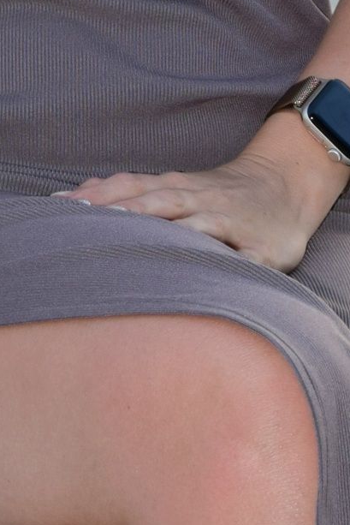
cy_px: -146
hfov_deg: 5.0
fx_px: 3993
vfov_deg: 7.4
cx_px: 64
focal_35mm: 274
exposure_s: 1/125
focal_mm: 32
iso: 125
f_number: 5.6
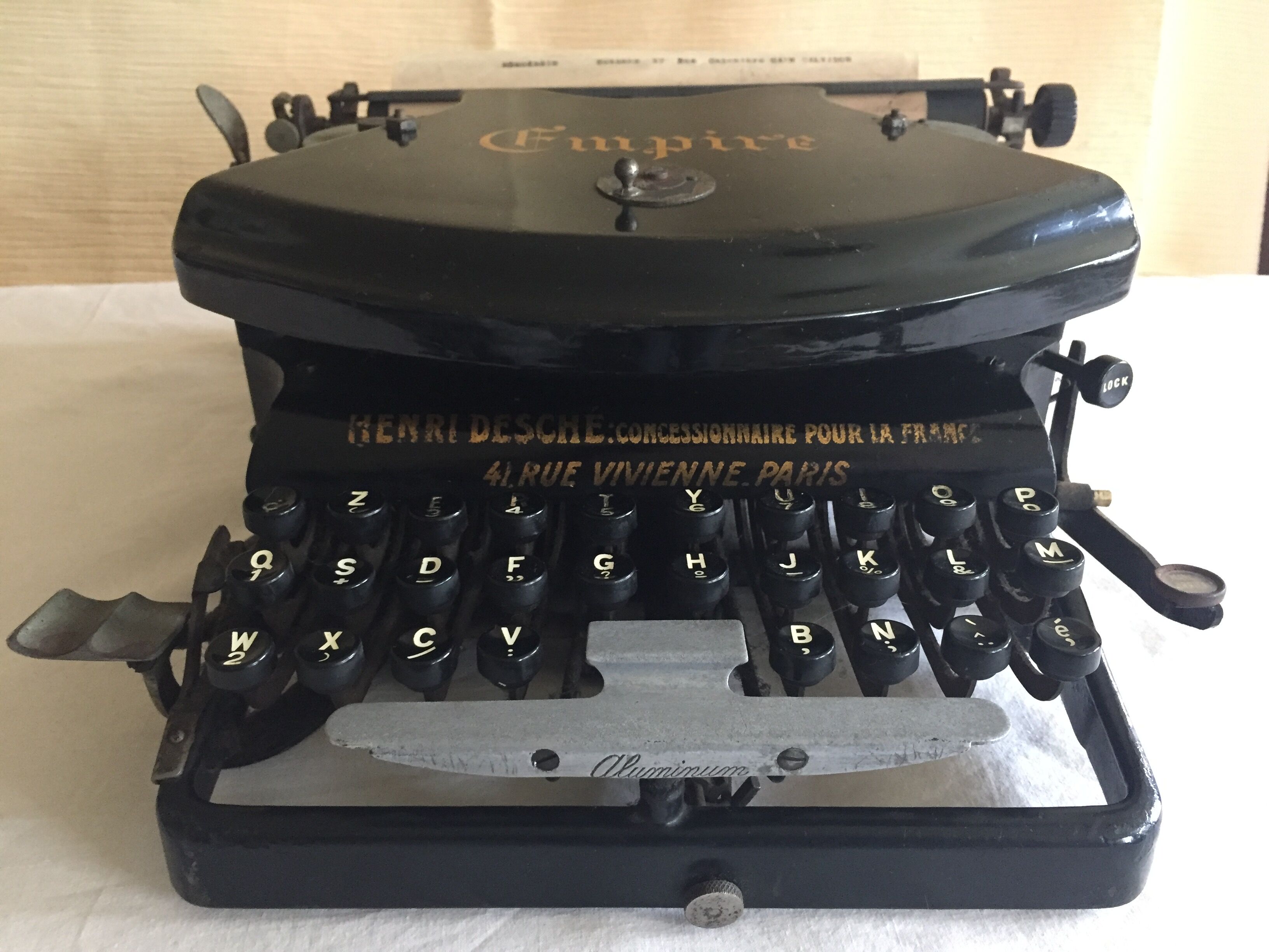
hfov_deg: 61.7
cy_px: 476
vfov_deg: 48.2
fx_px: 1063
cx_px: 634
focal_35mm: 29
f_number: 2.2
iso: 250
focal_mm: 4.15
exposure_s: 1/17
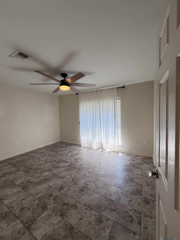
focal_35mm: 14
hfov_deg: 85.7
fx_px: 97
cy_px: 120
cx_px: 90
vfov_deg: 102.1
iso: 100
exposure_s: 1/120
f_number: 2.2
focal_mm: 2.22
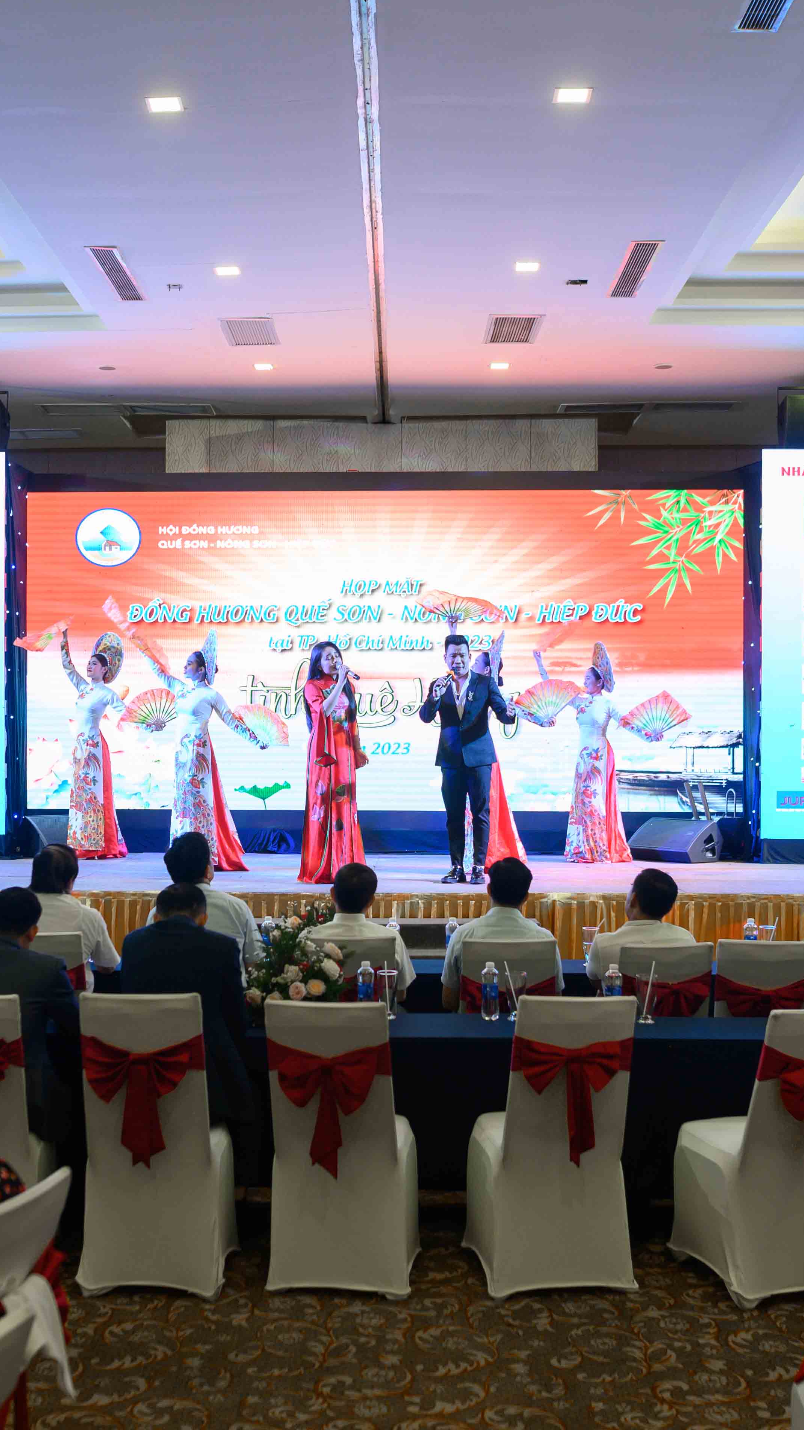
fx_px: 1516
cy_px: 742
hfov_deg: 29.7
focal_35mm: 40
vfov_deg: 50.5
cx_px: 336
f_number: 2.5
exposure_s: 1/160
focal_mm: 24
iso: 640
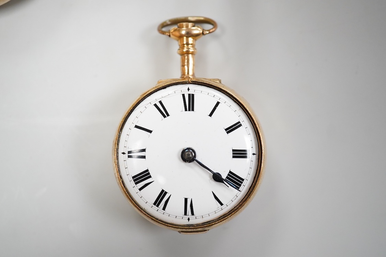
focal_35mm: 45
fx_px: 482
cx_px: 193
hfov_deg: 43.6
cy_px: 128
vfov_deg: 29.9
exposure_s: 1/400
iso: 3200
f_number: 5.6
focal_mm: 30
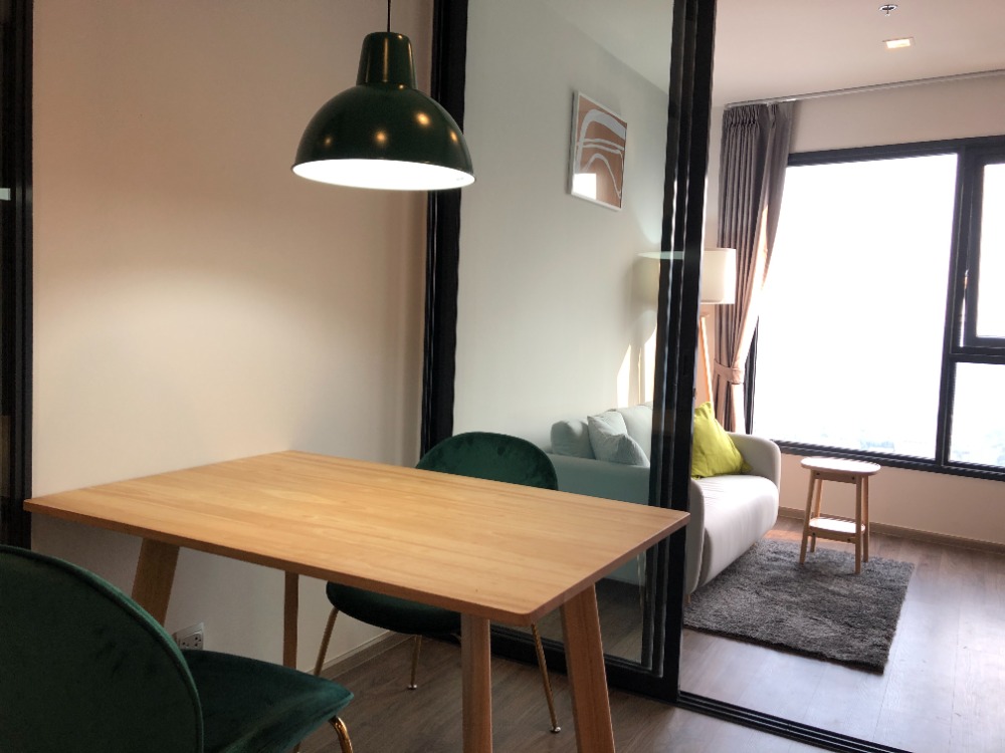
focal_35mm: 28
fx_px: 813
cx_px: 502
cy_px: 376
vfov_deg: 49.7
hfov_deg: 63.4
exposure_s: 1/50
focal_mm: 3.99
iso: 25
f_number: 1.8
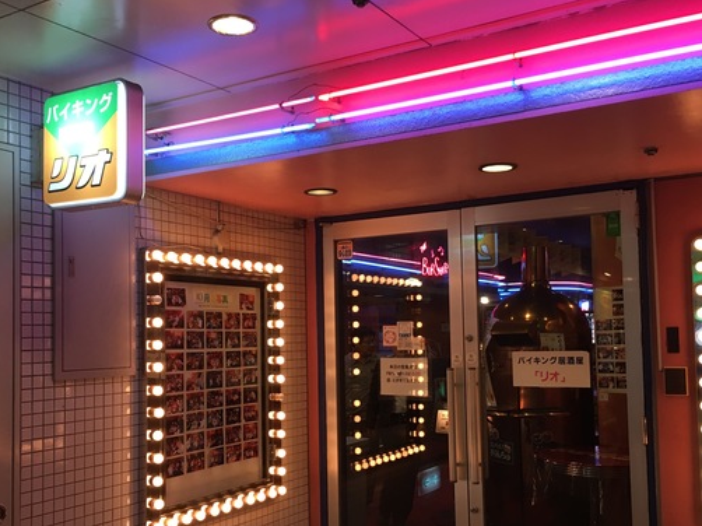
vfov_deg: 38.5
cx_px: 344
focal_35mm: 37
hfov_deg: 50.2
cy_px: 311
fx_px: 750
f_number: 2.2
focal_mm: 4.15
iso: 80
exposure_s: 1/30
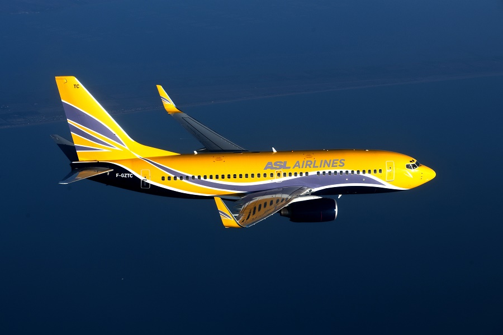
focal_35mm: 95
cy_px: 168
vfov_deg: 14.4
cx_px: 252
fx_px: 1327
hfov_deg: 21.5
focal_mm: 95
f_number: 8
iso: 200
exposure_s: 1/800
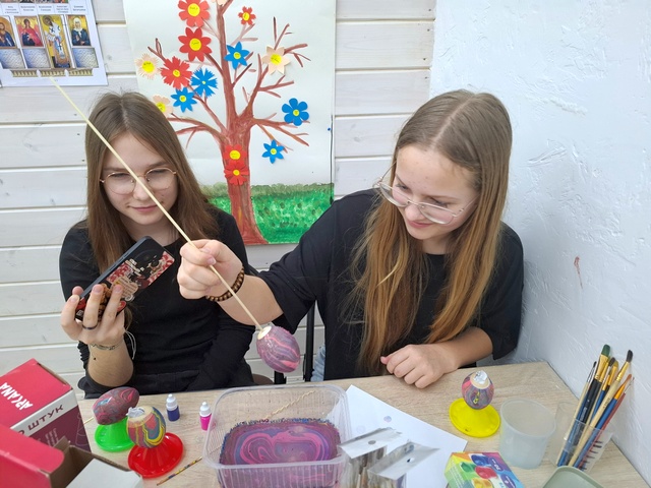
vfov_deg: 58.9
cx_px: 326
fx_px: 433
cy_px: 244
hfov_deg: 73.9
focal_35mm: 23
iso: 160
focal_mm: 5.54
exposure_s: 1/50
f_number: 1.8
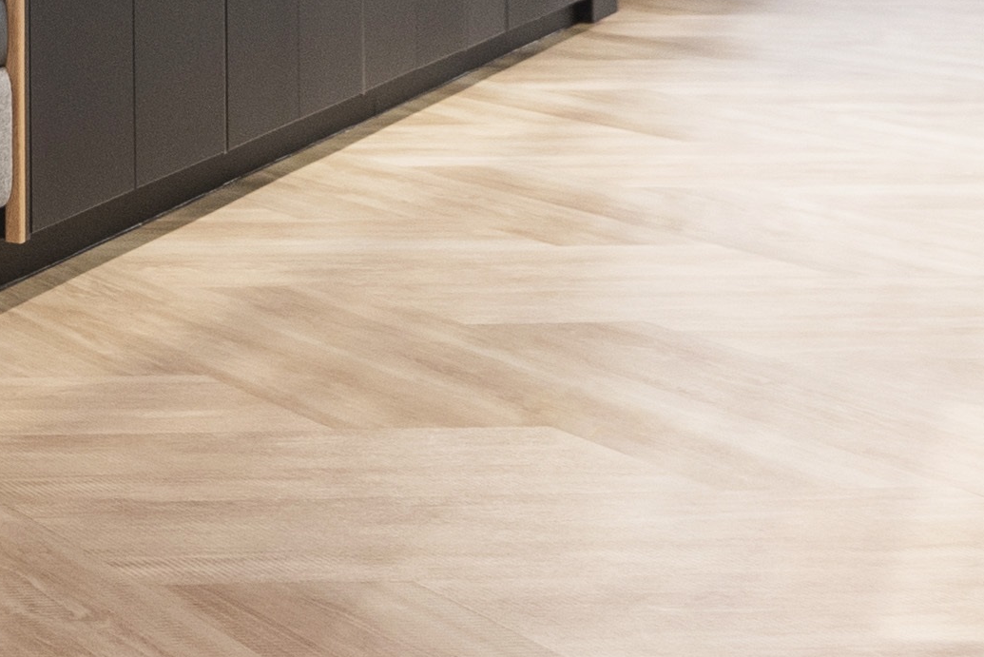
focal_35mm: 93
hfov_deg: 16.3
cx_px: -1032
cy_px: -239
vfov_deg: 14.0
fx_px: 2543
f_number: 7.1
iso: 400
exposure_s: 1/10
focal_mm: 16
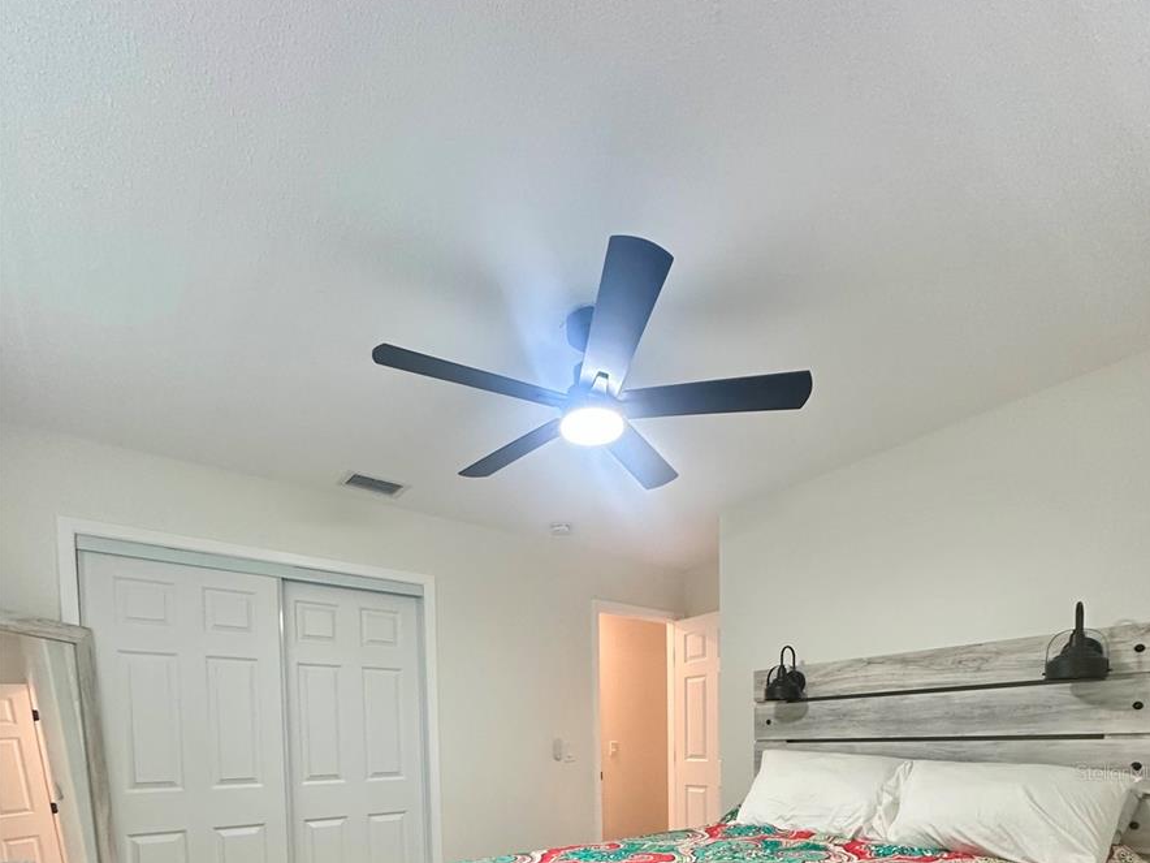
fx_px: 631
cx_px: 583
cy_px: 772
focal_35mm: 19
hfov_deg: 84.7
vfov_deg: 58.9
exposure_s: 1/60
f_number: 2.2
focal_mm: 2.22
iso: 200
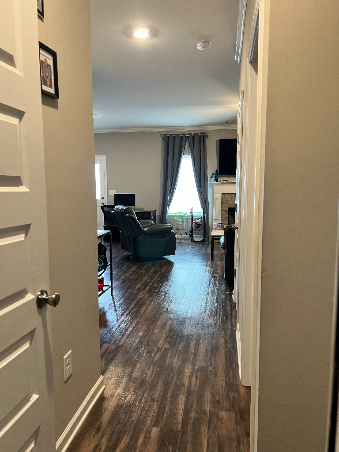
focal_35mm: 26
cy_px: 226
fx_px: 339
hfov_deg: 53.1
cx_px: 170
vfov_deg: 67.3
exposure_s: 1/60
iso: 200
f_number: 1.5
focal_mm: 5.7
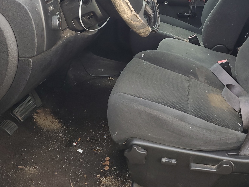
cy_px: 51
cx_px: 172
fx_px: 288
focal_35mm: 40
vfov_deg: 35.3
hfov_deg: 45.8
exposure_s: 1/120
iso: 61
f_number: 1.5
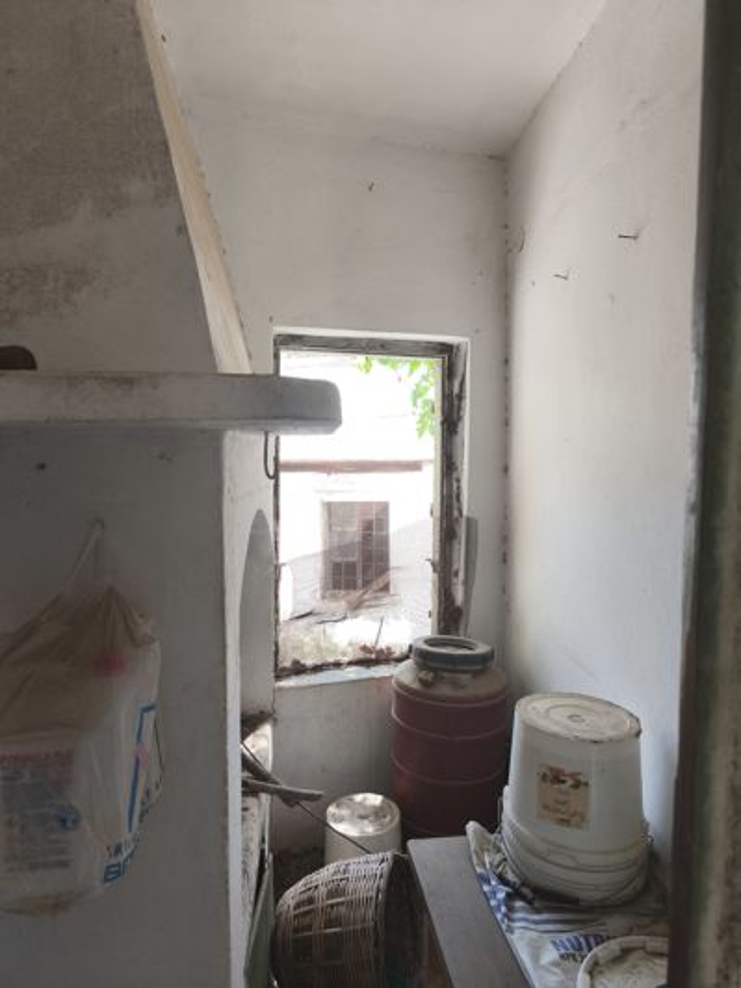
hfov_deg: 58.9
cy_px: 494
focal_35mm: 23
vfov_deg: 73.9
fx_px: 656
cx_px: 370
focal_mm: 5.35
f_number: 1.7
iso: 100
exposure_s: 1/100
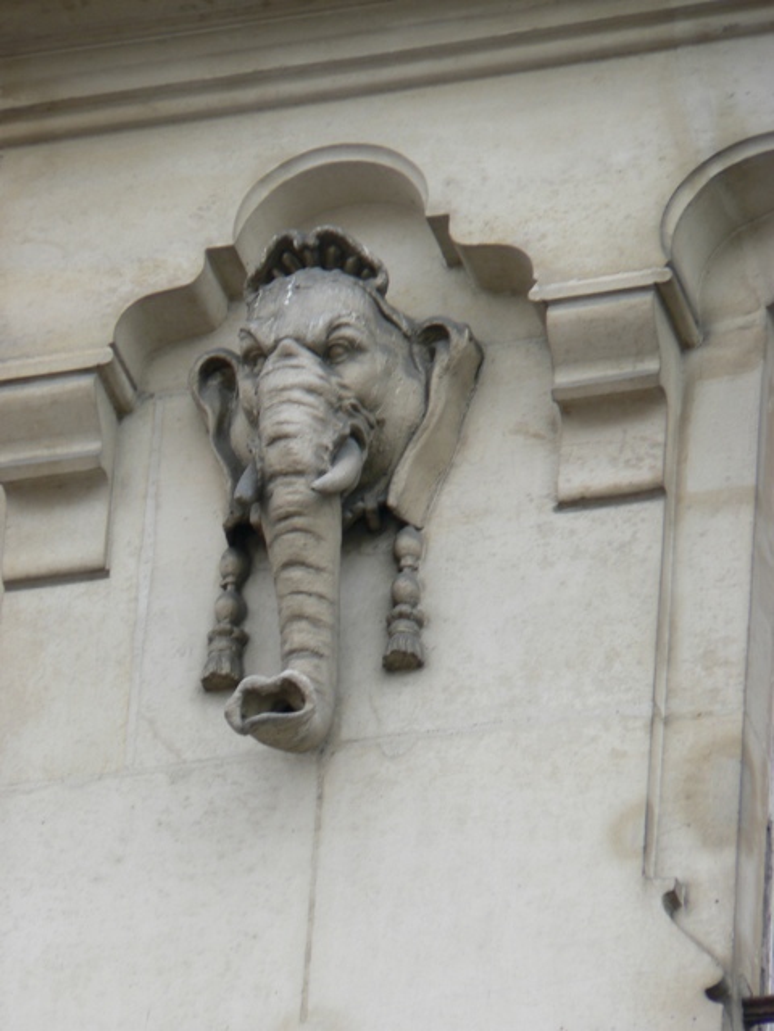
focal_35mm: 432
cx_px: 387
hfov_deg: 3.4
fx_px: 12879
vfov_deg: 4.6
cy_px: 516
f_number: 5.6
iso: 80
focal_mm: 72
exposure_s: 1/125
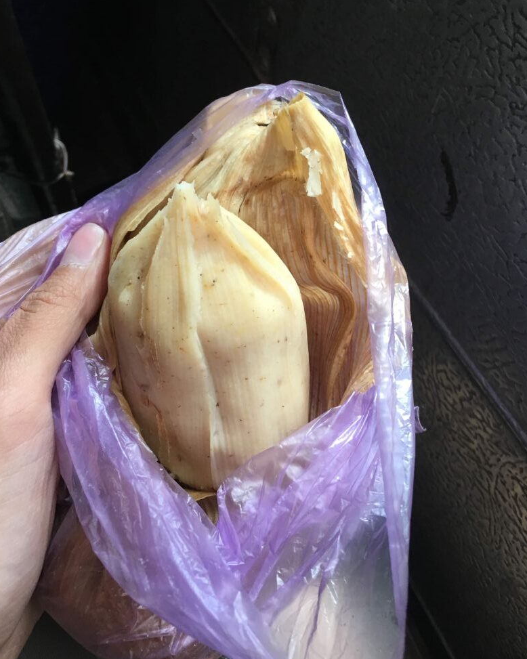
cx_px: 262
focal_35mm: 31
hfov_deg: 47.1
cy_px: 303
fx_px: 605
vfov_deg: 57.1
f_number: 2.2
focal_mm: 4.15
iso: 40
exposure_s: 1/30
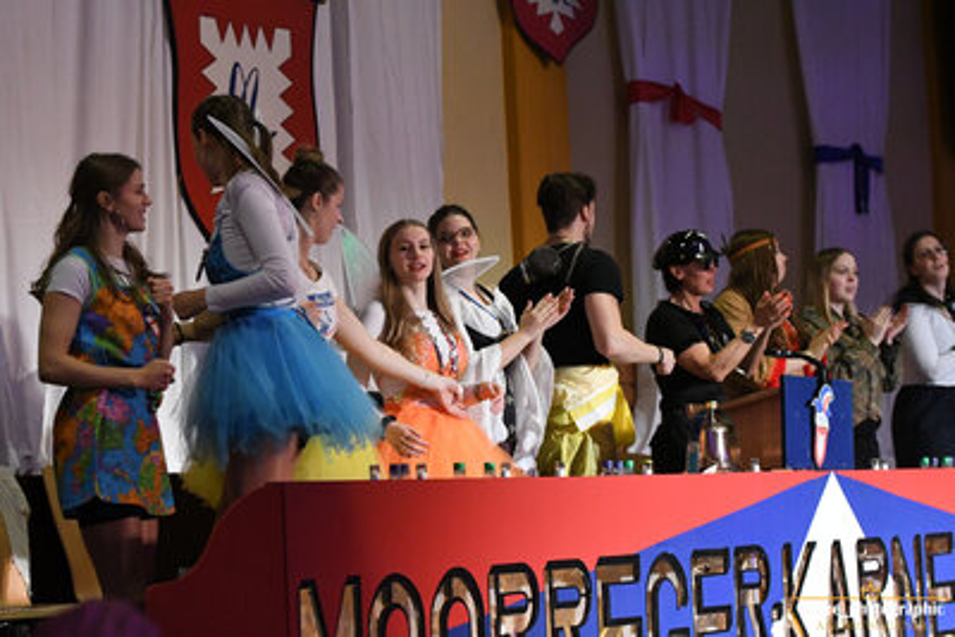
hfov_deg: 19.4
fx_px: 2786
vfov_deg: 13.1
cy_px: 318
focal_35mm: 105
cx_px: 478
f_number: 3.2
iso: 8000
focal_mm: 70
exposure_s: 1/400
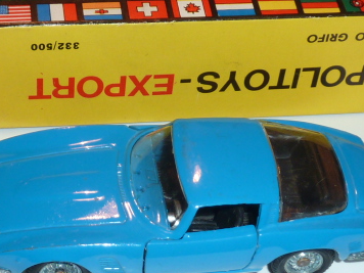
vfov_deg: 14.9
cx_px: 148
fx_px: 1041
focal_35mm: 99
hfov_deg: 19.8
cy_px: 145
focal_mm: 5
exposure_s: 1/30
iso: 100
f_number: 3.4
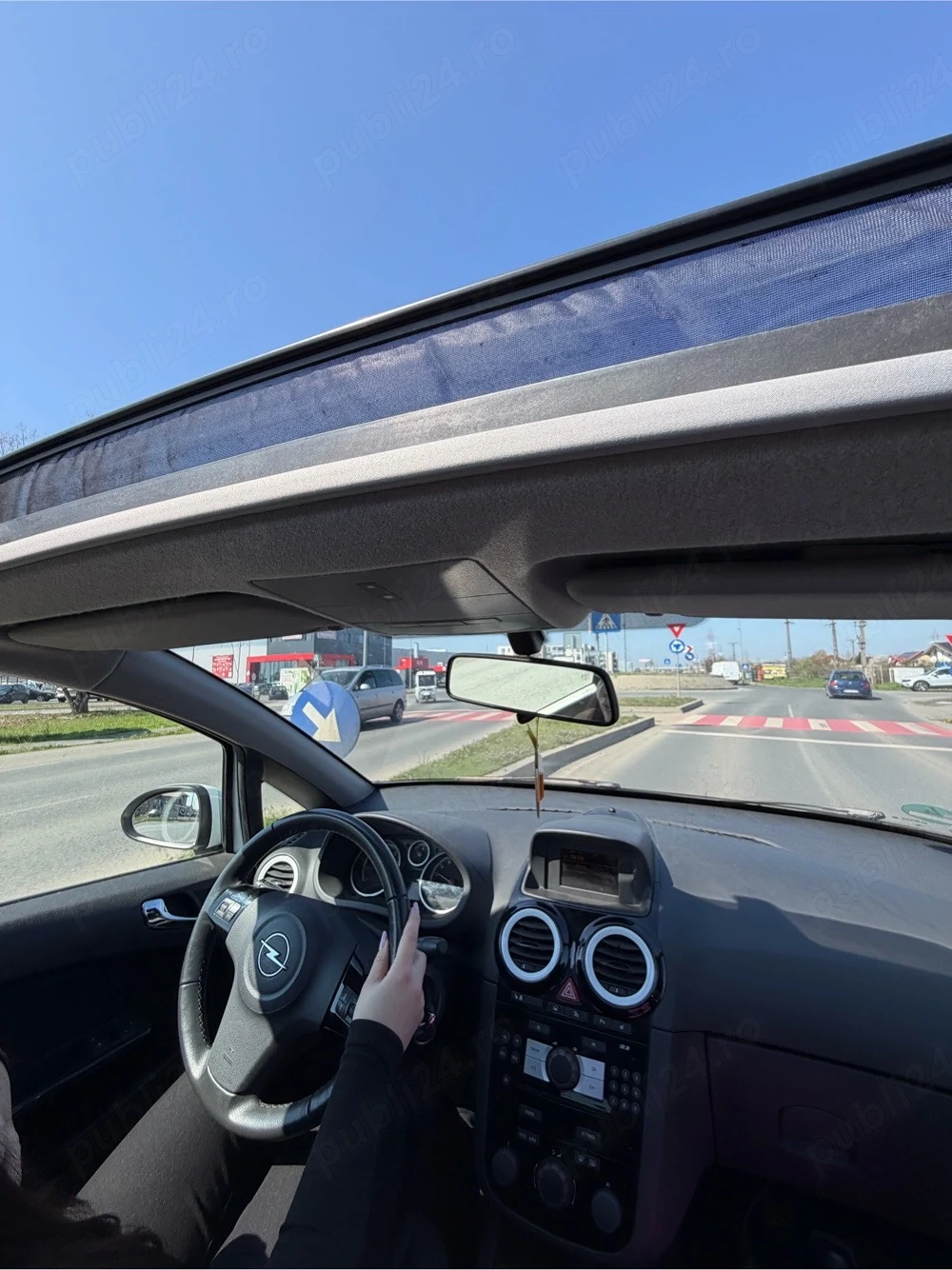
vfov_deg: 102.1
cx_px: 476
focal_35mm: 14
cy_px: 635
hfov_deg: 85.7
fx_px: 514
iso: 40
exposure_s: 1/664
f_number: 2.2
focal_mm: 2.22
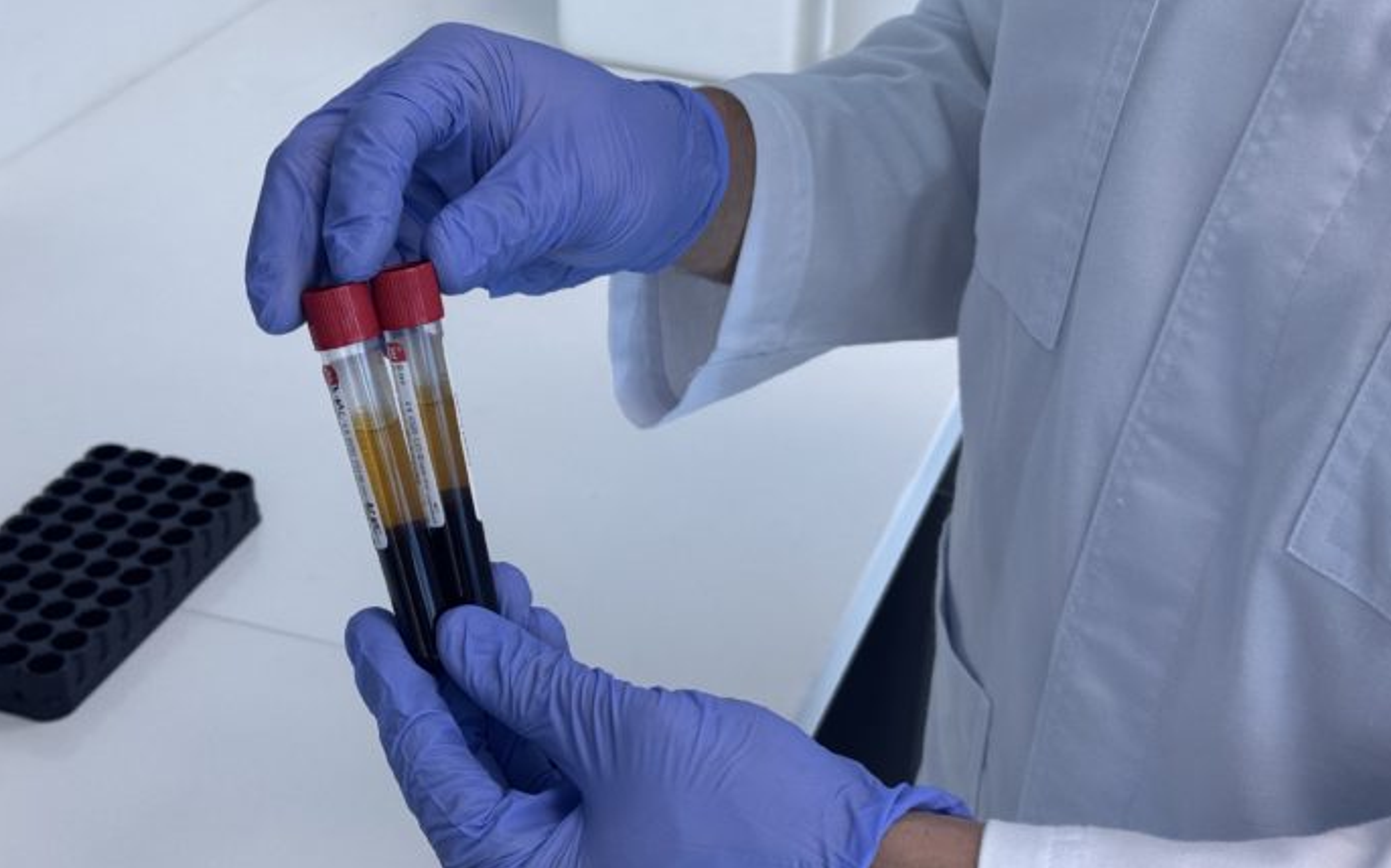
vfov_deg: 22.7
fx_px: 2160
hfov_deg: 35.7
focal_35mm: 57
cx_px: 659
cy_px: 418
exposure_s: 1/354
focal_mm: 6.76
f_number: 1.78
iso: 64
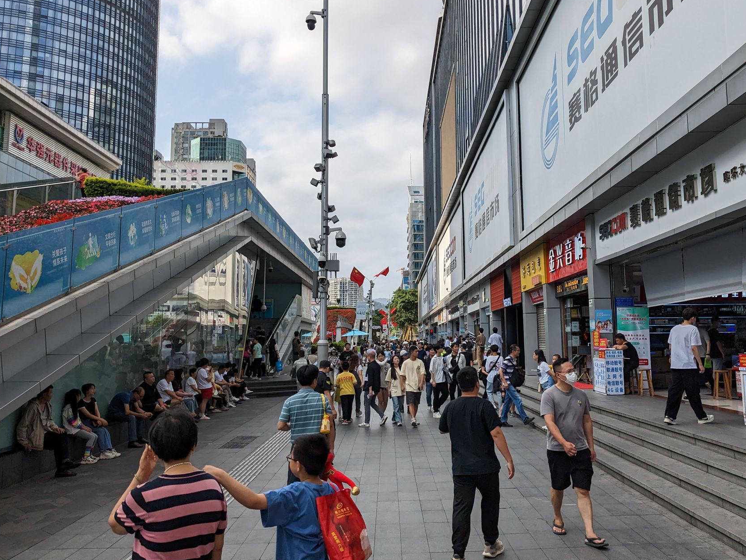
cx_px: 415
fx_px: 668
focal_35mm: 31
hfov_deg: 58.2
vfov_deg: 45.4
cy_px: 265
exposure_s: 1/3344
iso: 64
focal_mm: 4.38
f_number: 1.73
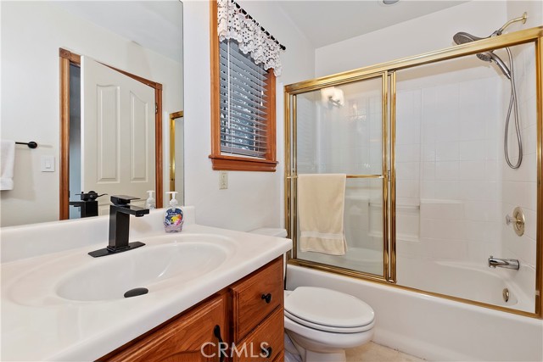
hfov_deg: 100.4
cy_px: 181
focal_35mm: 15
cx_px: 272
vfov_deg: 77.4
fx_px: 226
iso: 400
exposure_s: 1/30
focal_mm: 10
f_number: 8
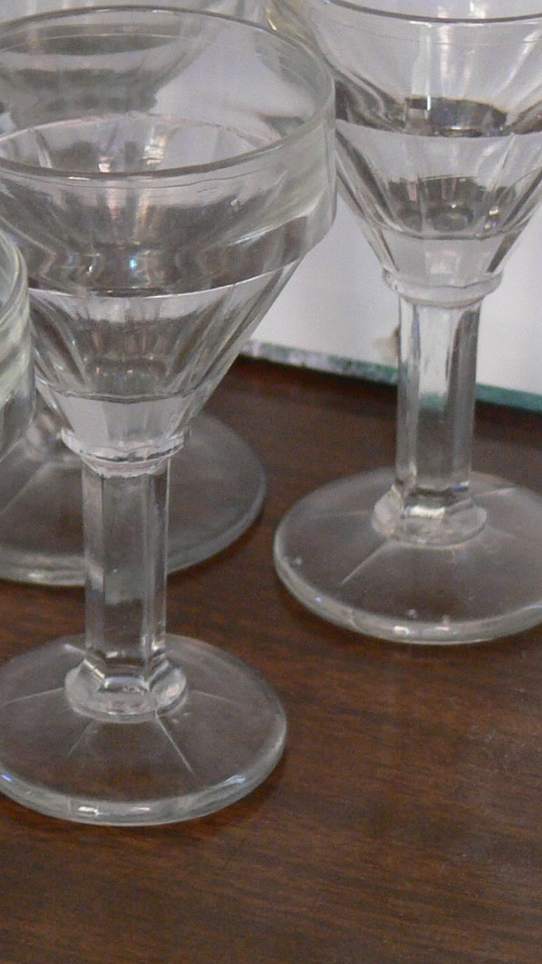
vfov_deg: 15.3
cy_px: 377
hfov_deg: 8.5
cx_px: -240
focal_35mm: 140
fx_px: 3579
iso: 160
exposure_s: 1/30
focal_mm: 12
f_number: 3.2
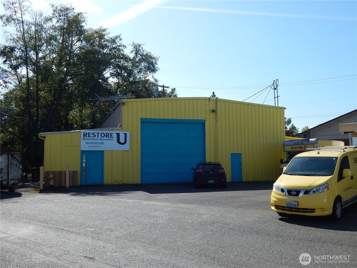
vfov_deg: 41.8
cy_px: 134
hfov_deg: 54.0
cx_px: 178
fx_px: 351
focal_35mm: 34
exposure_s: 1/400
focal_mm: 6.1
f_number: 6.7
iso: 125
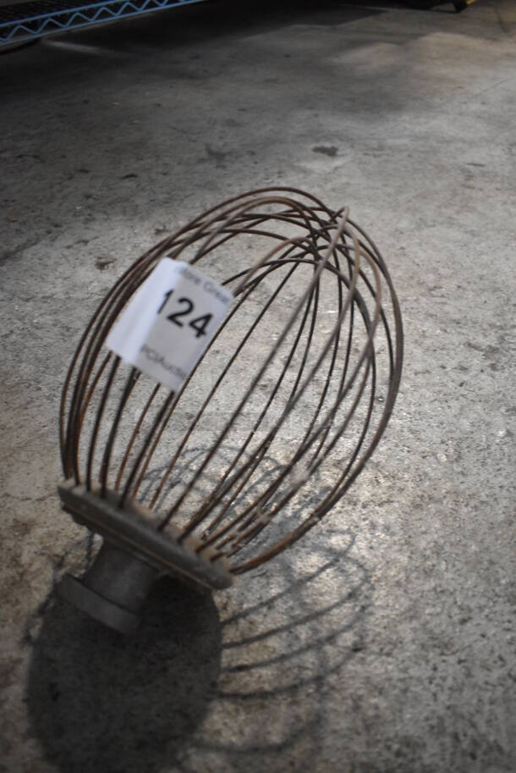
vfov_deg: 61.9
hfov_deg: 43.7
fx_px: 644
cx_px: 258
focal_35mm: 30
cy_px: 386
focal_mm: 20
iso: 2200
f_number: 3.5
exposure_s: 1/125
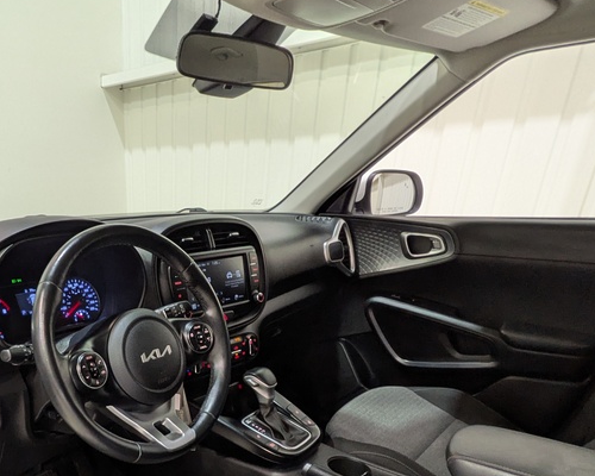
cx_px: 152
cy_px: 401
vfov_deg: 47.8
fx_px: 493
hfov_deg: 59.1
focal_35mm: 28
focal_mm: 1.83
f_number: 2.2
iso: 98
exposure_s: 1/40
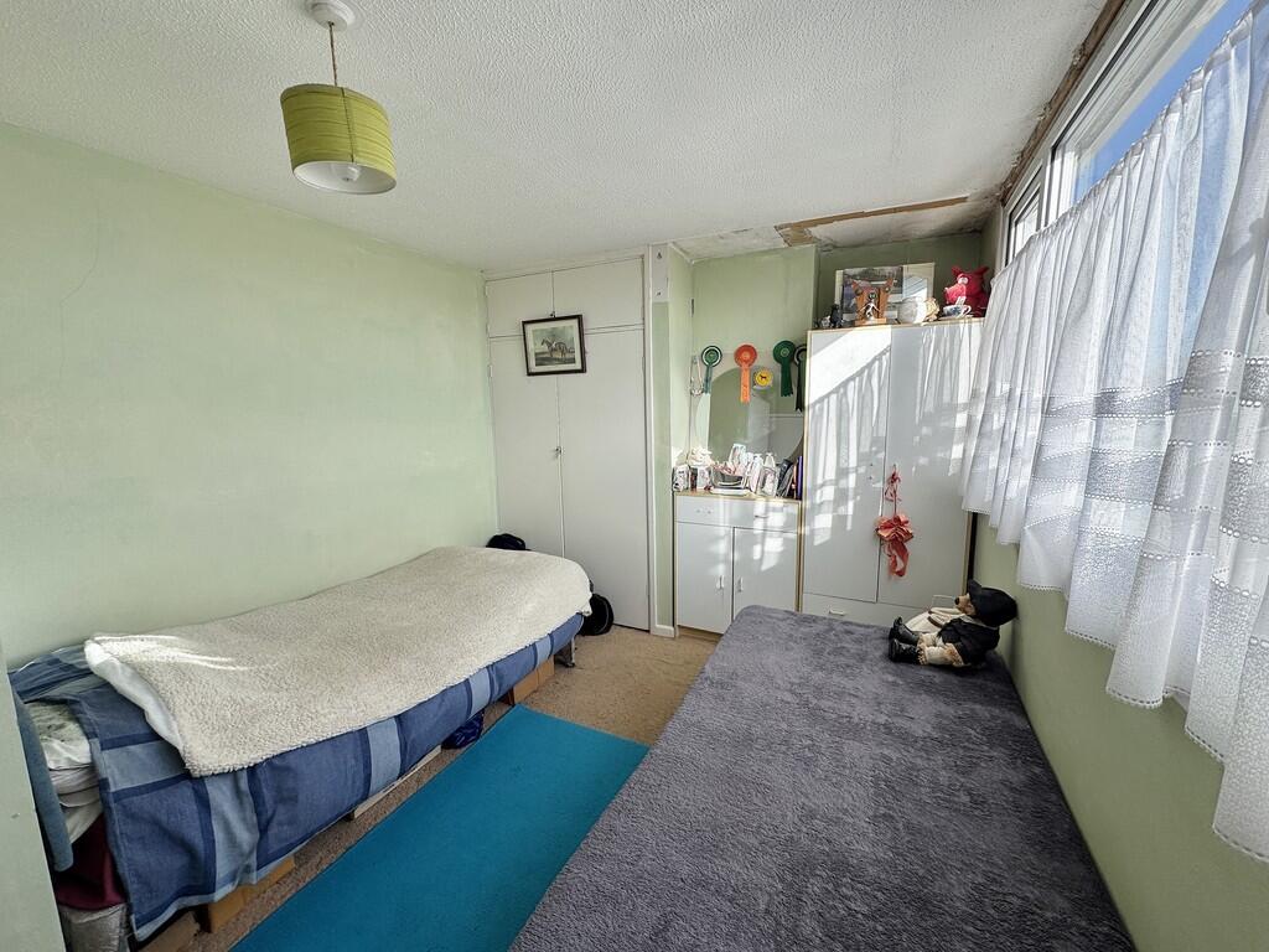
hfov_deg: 102.1
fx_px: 513
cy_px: 476
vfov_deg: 85.7
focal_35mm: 14
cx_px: 634
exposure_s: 1/287
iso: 40
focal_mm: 2.22
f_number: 2.2
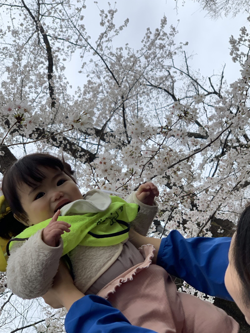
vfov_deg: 31.2
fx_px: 597
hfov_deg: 23.6
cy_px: 185
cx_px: 130
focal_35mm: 62
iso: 16
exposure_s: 1/136
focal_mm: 6
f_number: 2.4
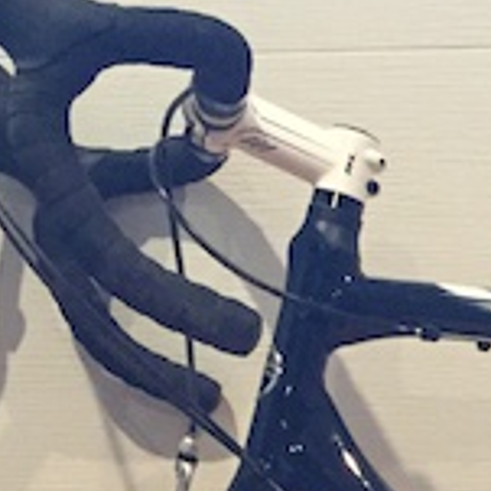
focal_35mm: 136
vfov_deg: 12.2
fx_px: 2182
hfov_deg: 12.2
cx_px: 748
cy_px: 761
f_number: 2.2
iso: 250
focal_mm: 4.15
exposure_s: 1/30
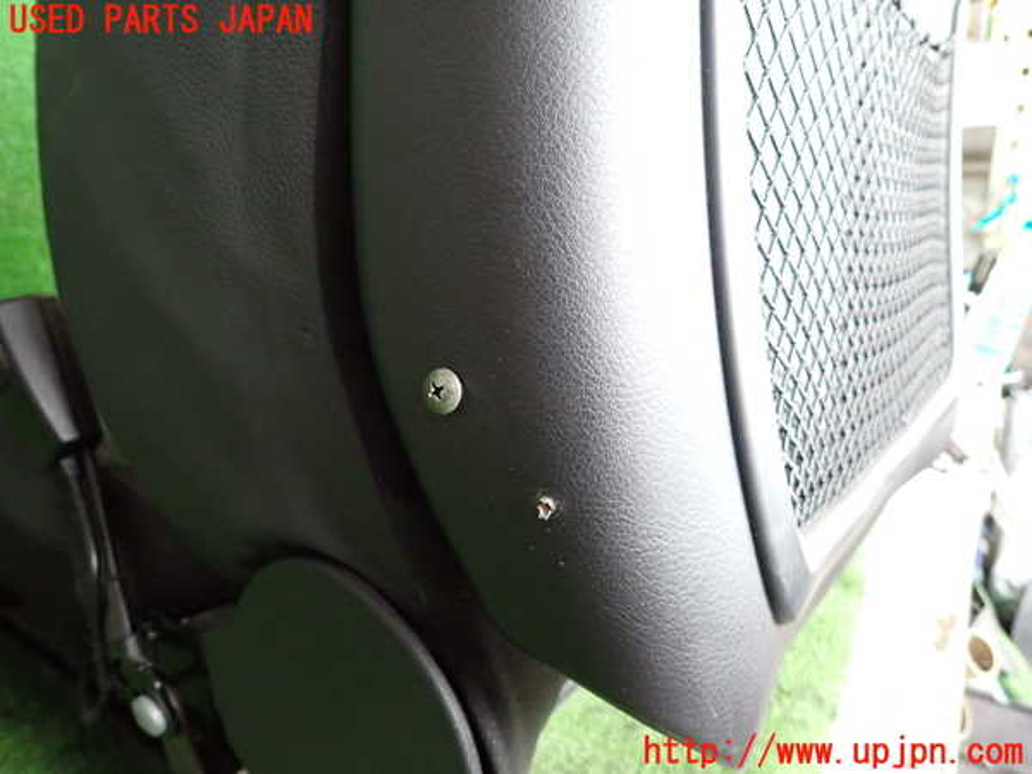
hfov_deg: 69.4
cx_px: 516
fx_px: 745
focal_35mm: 25
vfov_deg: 54.9
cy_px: 387
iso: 800
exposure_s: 1/125
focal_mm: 4.5
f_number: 2
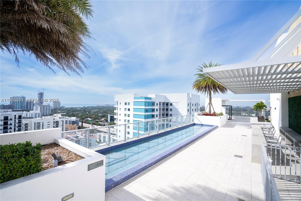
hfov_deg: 96.7
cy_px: 100
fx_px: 134
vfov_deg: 73.8
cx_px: 150
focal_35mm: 16
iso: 250
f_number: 4
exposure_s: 1/1250
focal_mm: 16
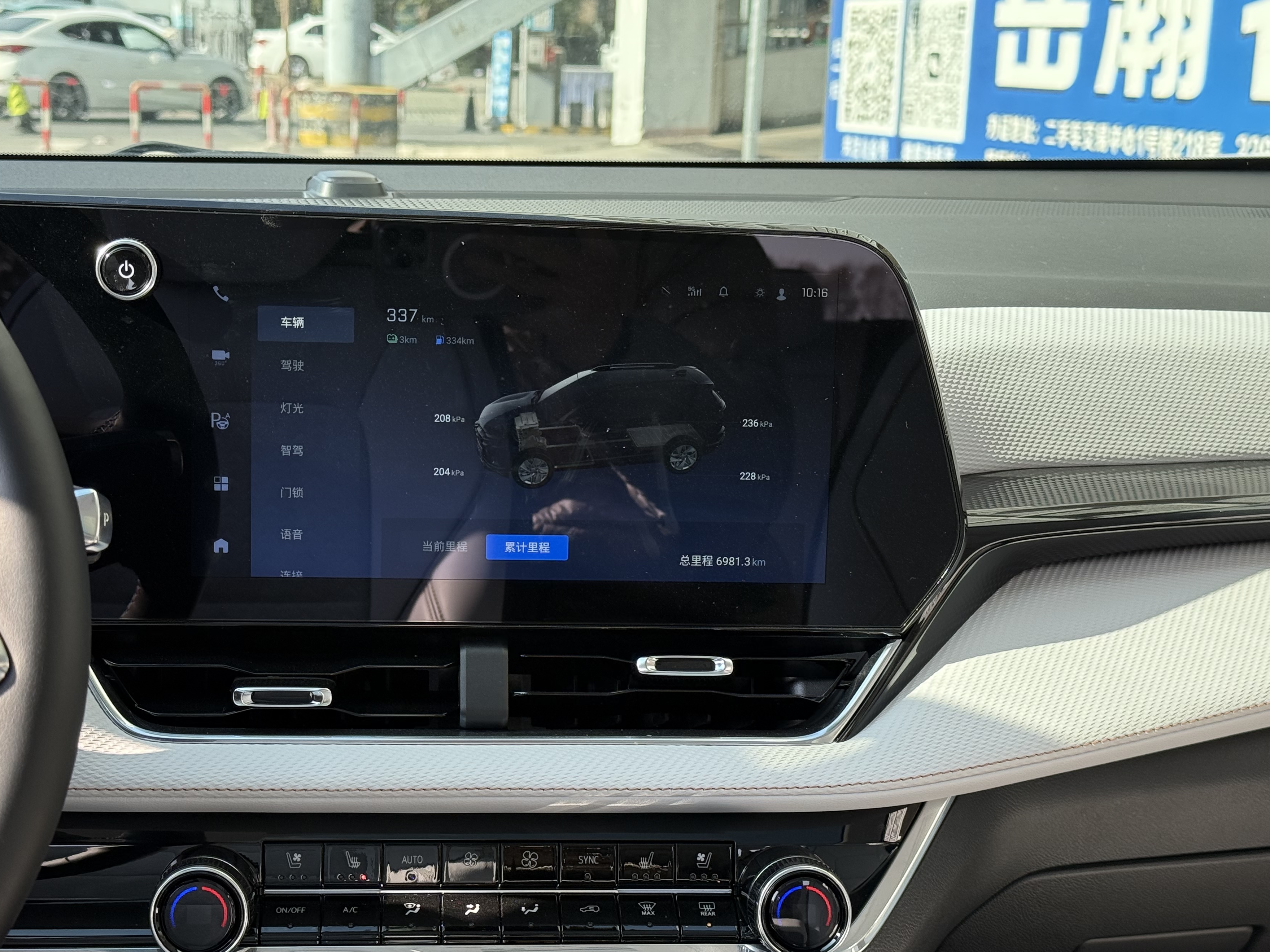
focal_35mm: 55
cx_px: 544
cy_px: 511
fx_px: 2018
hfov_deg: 34.9
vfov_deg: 26.6
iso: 80
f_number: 1.78
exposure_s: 1/693
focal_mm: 6.76
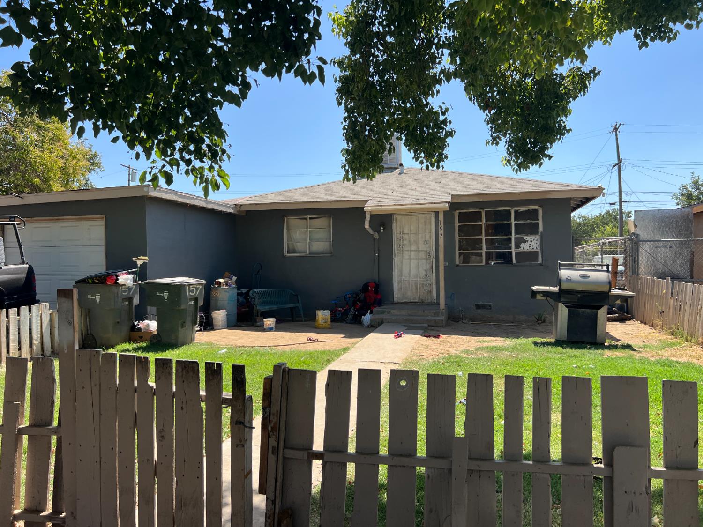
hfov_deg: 67.3
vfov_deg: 53.1
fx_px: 528
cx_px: 352
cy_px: 264
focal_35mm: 26
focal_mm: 5.7
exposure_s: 1/2353
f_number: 1.5
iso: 50
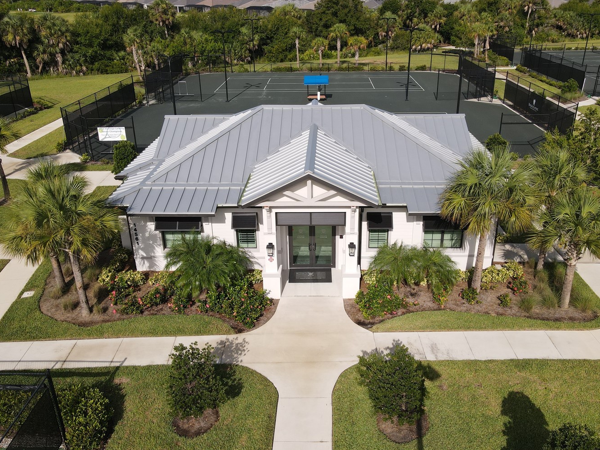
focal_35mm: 29
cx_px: 310
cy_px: 220
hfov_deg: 61.6
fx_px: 503
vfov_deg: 48.2
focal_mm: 4.5
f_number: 2.8
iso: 110
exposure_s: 1/1250
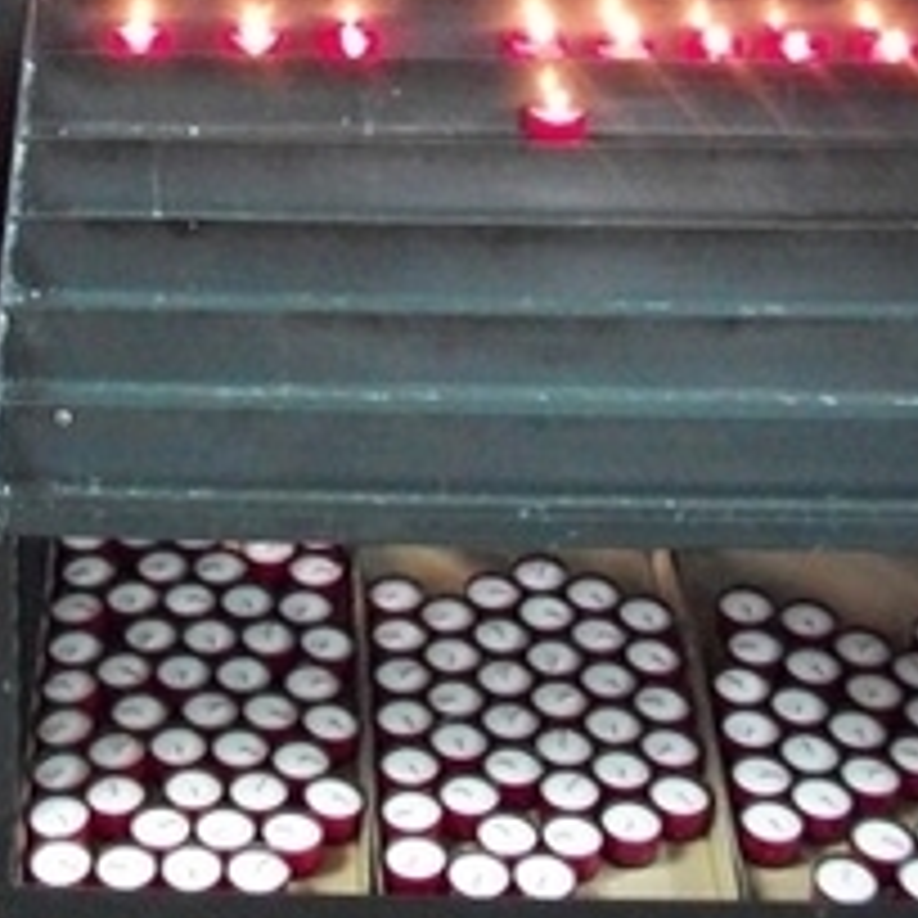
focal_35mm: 83
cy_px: -202
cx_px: 63
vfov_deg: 19.6
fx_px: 2490
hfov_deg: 20.4
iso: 640
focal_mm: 5.7
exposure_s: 1/20
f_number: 2.9
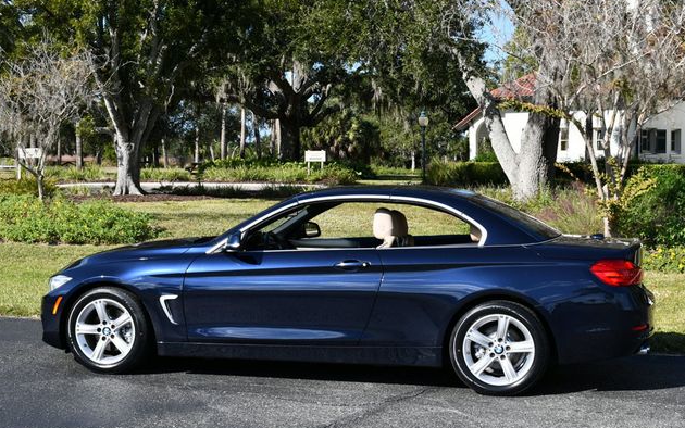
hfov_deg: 35.1
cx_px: 345
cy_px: 206
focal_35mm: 58
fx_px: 1083
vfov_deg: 22.4
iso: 100
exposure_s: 1/250
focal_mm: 28
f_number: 8
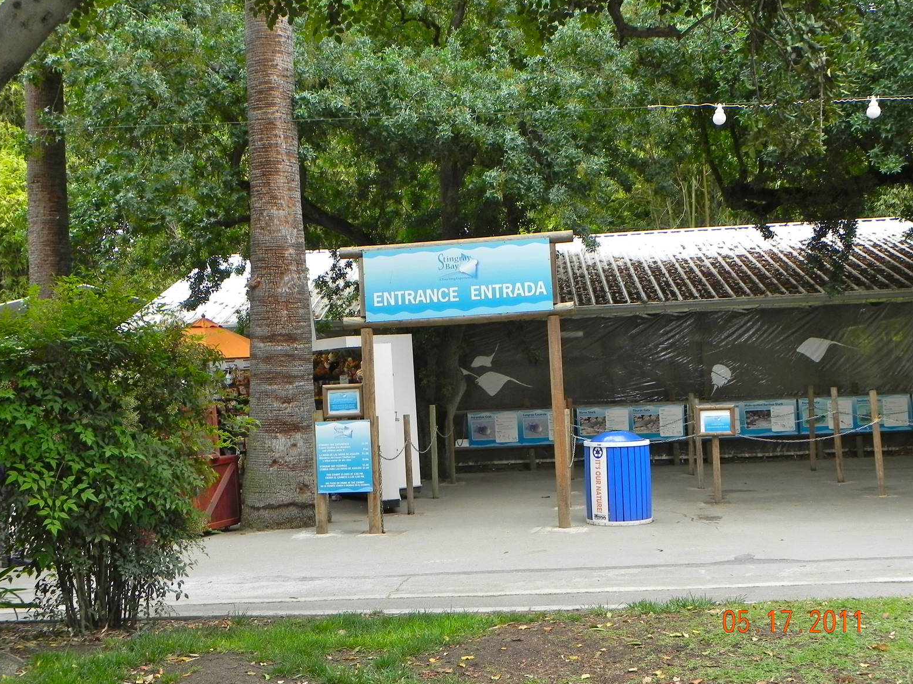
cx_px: 455
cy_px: 344
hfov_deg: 44.8
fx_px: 1108
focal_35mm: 42
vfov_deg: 34.3
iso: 160
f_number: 4.5
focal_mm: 7.3
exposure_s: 1/150
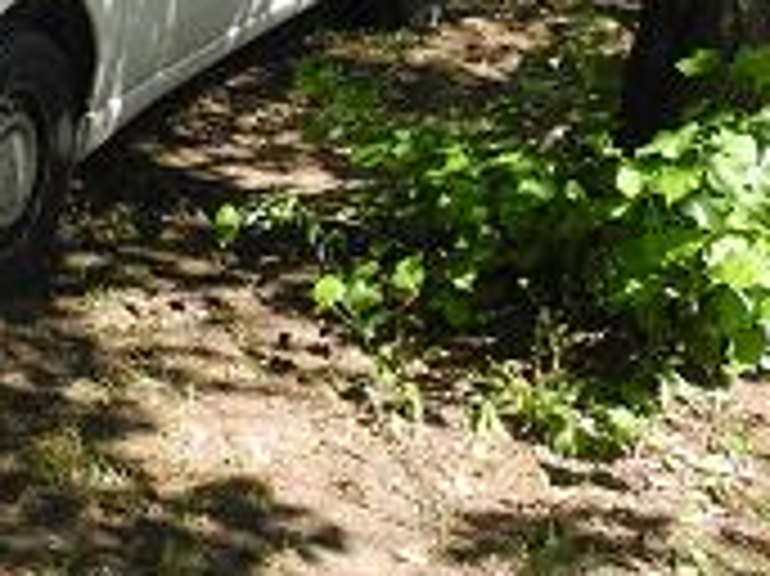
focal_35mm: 96
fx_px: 2134
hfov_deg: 19.4
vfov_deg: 14.7
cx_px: -131
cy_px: -194
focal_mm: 6.8
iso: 100
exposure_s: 1/320
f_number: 2.8
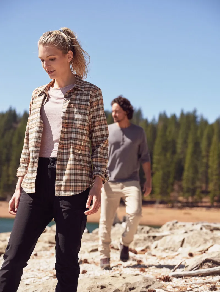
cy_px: 146
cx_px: 110
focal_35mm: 79
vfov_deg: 24.7
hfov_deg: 18.7
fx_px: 669
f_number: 5.6
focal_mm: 100
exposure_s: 1/1600
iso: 400
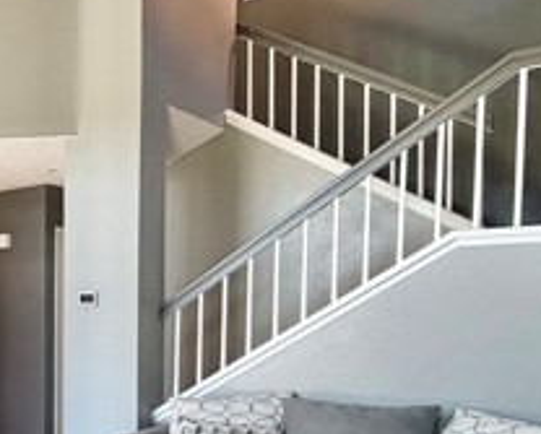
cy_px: 335
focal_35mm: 42
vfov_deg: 34.8
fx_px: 673
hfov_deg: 33.1
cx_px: -151
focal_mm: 2.22
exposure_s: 1/120
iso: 250
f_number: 2.2
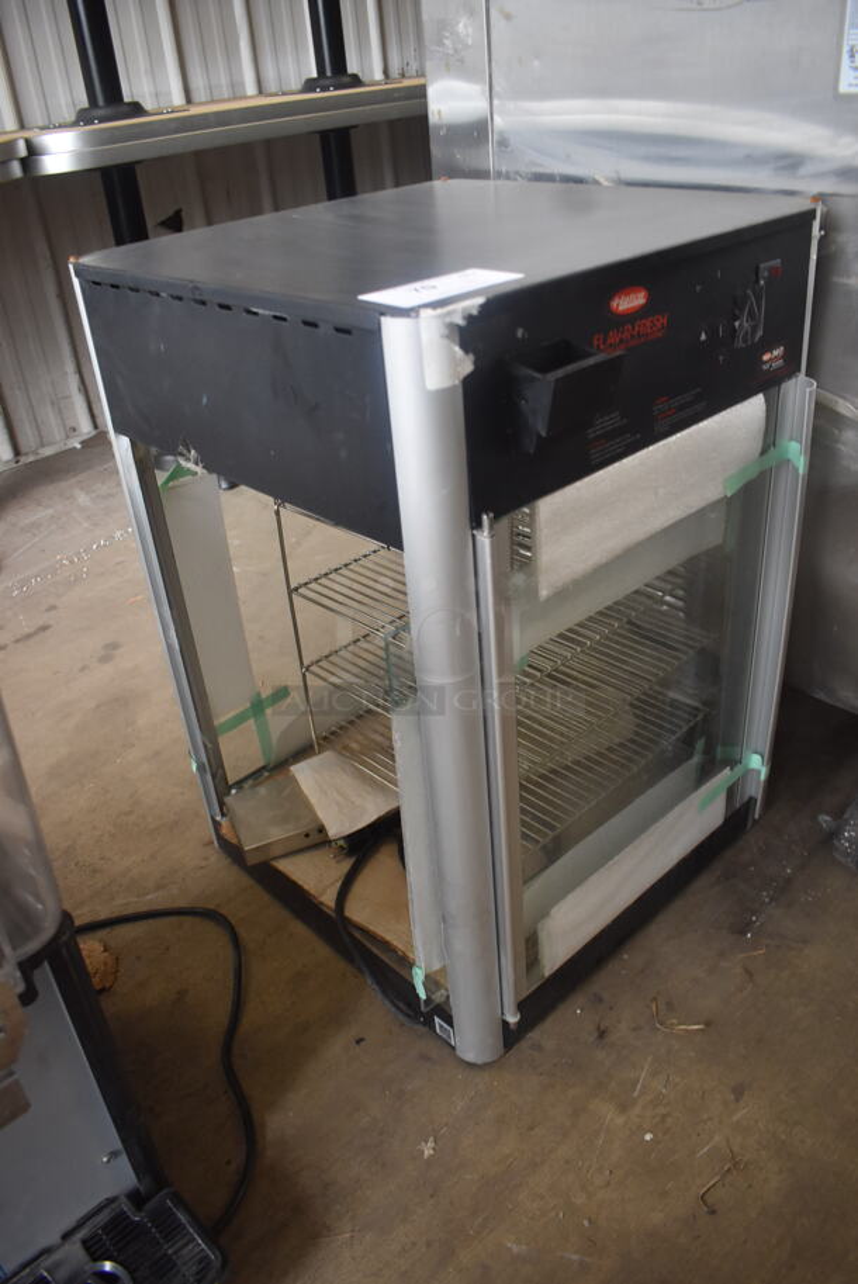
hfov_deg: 48.0
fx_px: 964
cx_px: 429
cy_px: 642
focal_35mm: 27
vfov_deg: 67.3
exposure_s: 1/160
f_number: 3.5
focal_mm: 18
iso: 800
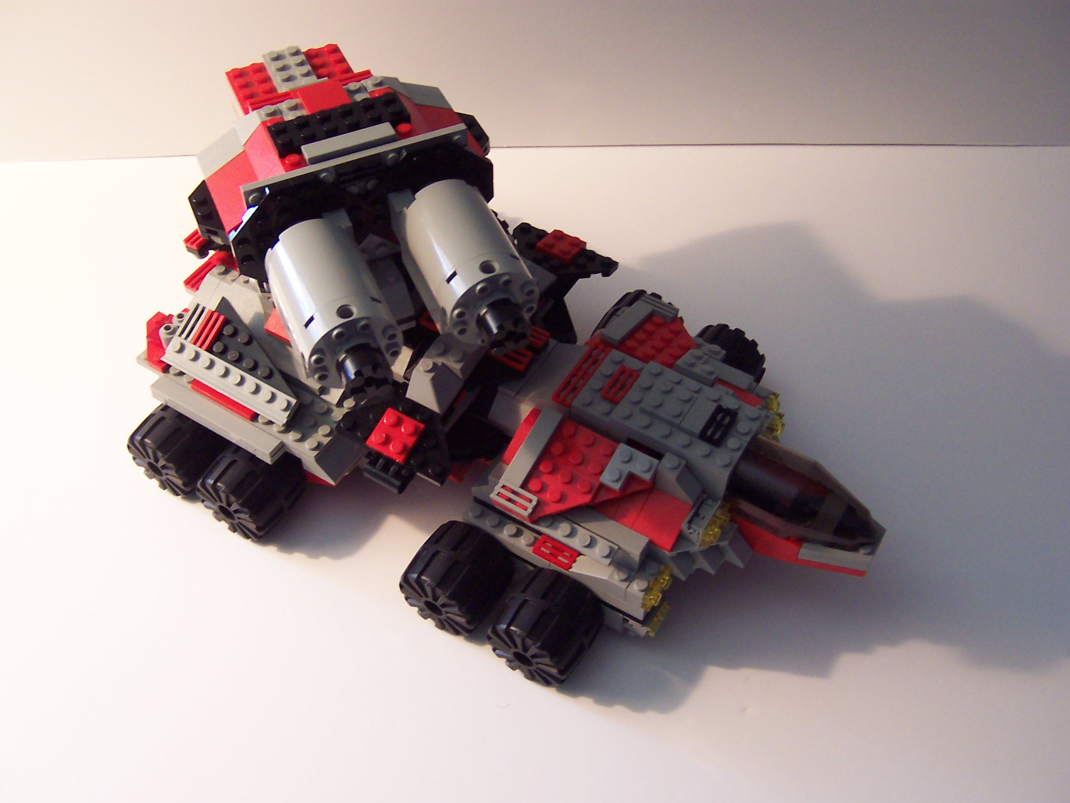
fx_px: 1113
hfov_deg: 51.4
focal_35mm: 36
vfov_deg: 39.7
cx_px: 535
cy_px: 402
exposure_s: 1/10
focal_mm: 5.6
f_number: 2.8
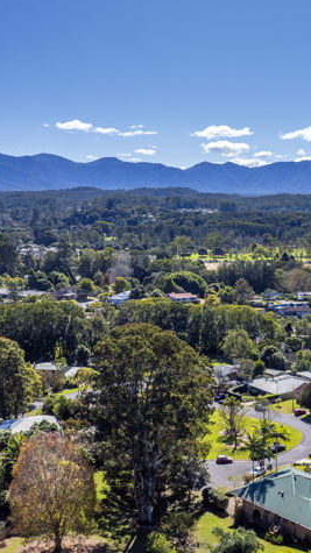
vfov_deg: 46.3
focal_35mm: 44
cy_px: 315
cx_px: 264
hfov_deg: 26.4
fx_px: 645
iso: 210
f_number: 2.8
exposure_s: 1/2500
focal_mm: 12.29
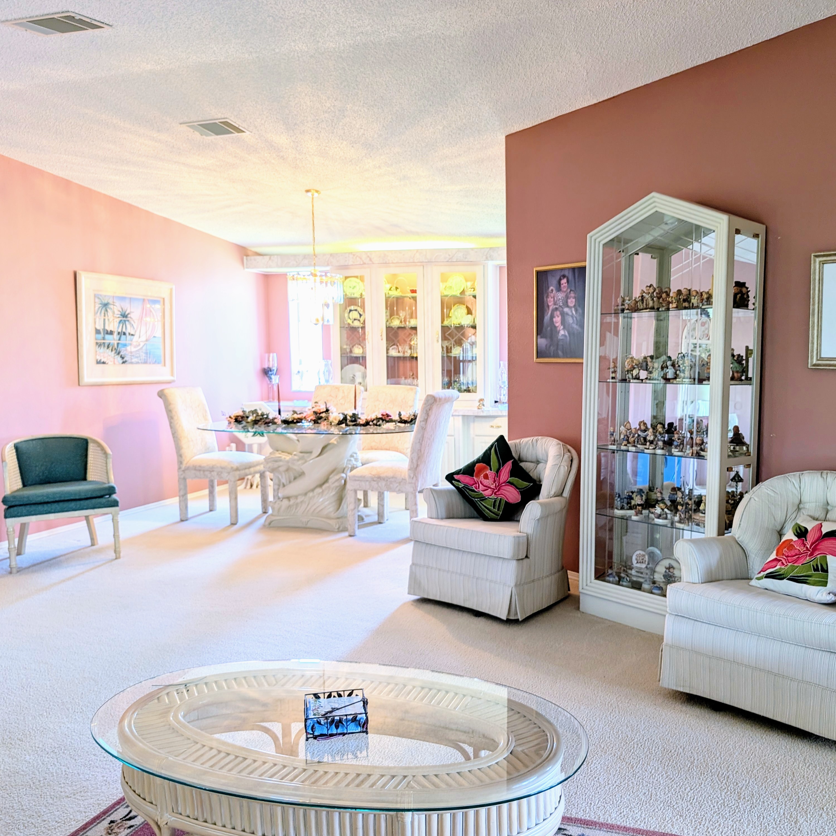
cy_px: 423
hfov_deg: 55.3
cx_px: 489
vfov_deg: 55.6
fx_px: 792
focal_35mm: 29
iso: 35
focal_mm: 6.9
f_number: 1.68
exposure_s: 1/24
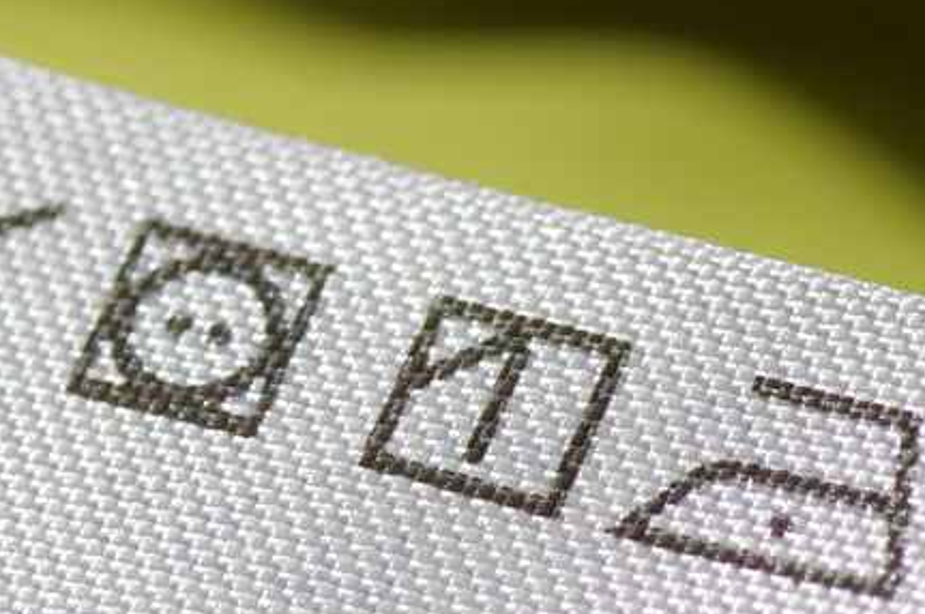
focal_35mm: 627
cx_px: 152
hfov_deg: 3.3
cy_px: 351
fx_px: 16086
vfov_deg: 2.2
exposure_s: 1/250
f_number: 5.6
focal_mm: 90
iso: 200
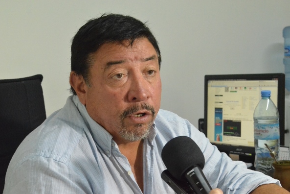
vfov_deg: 21.3
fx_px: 516
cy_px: 97
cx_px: 144
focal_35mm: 64
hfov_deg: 31.4
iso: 6400
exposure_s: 1/250
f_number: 8
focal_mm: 42
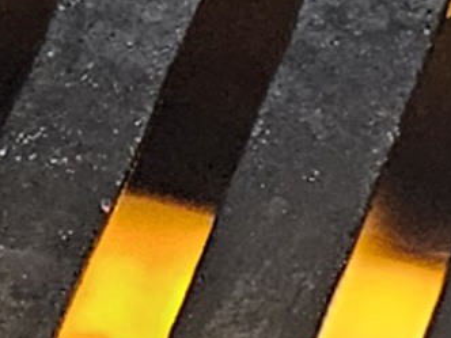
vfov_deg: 13.1
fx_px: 1264
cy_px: 688
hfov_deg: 20.2
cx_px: 222
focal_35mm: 97
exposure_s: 1/120
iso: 200
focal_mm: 5.4
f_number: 1.8
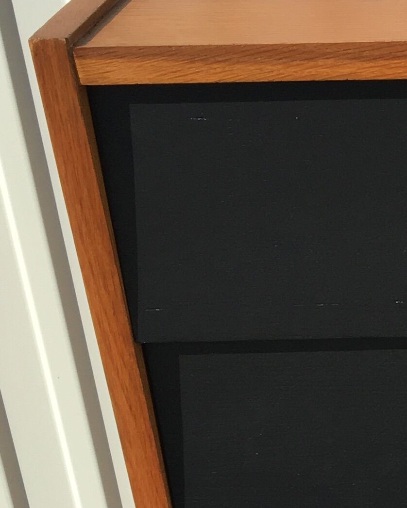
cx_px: 672
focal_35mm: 109
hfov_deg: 13.1
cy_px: 560
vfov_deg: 17.0
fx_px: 1641
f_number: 2.2
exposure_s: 1/1068
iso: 25
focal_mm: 4.15
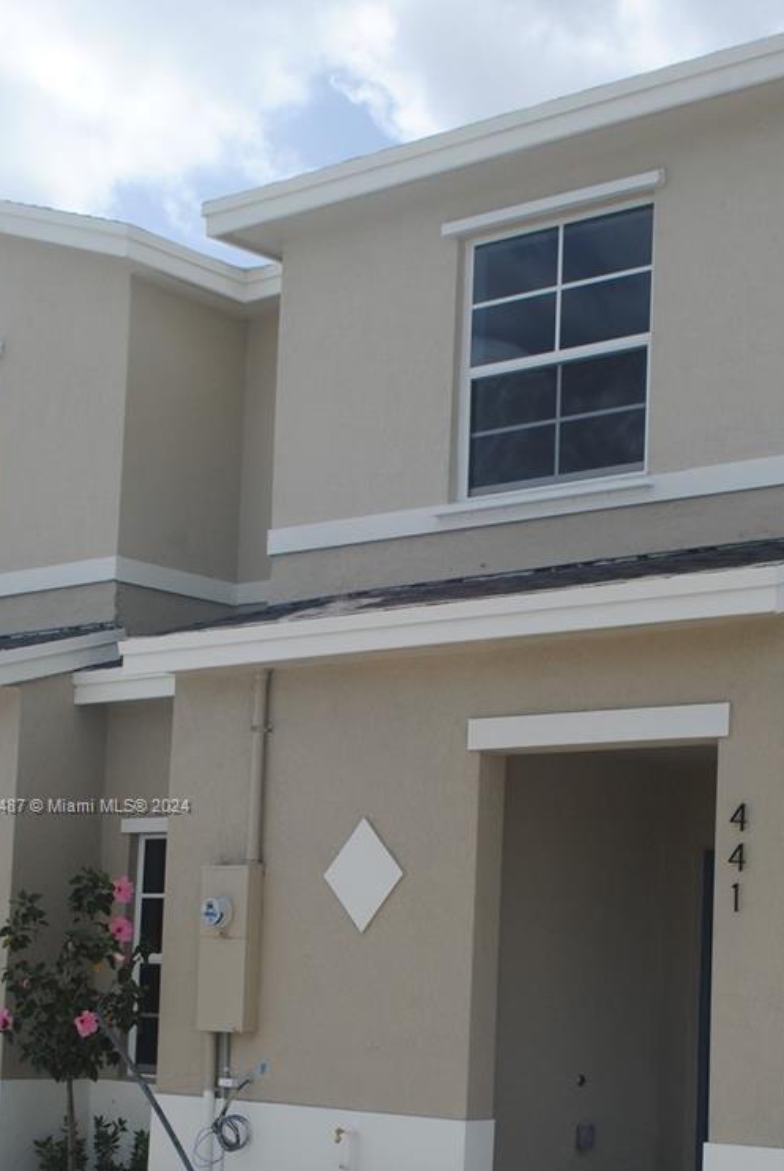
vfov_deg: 31.5
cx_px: 569
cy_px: 807
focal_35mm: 63
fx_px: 2053
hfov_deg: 21.5
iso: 100
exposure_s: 1/320
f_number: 9
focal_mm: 26
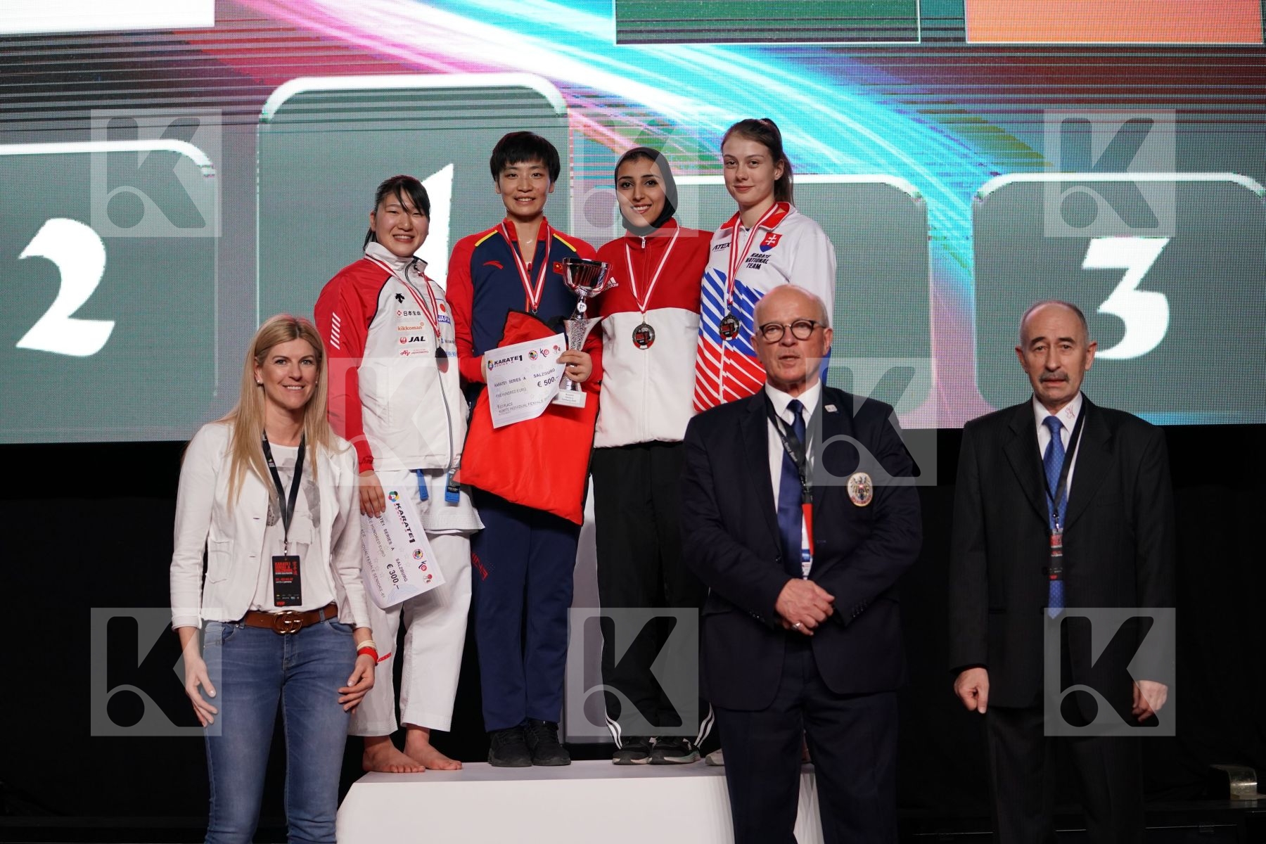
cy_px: 422
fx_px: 2461
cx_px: 633
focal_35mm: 70
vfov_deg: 19.5
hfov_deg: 28.8
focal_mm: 70
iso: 1250
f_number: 2.8
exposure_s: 1/250
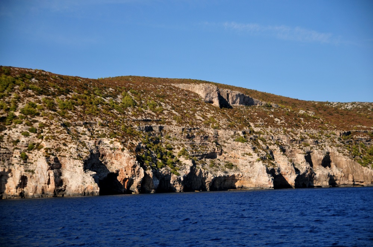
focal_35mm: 63
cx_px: 186
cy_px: 124
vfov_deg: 21.5
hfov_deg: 31.9
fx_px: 652
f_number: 2.8
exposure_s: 1/8000
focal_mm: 42
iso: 250
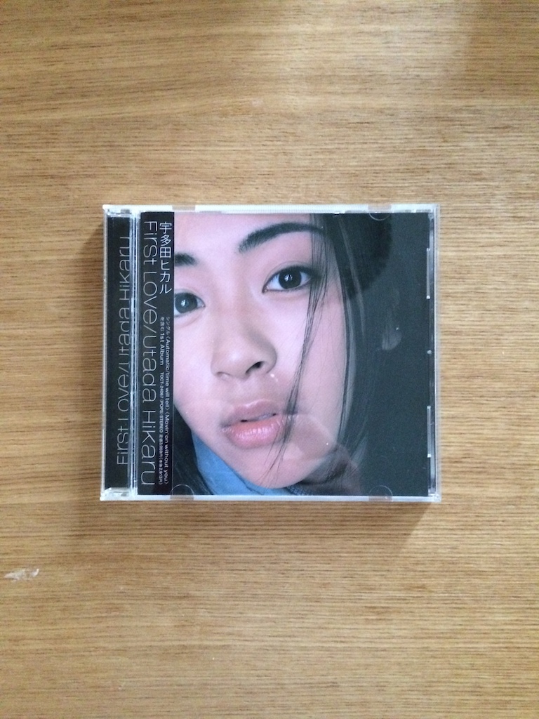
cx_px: 270
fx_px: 623
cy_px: 360
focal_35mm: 30
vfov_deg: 60.0
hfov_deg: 46.8
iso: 640
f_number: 2.2
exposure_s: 1/15
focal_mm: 4.12
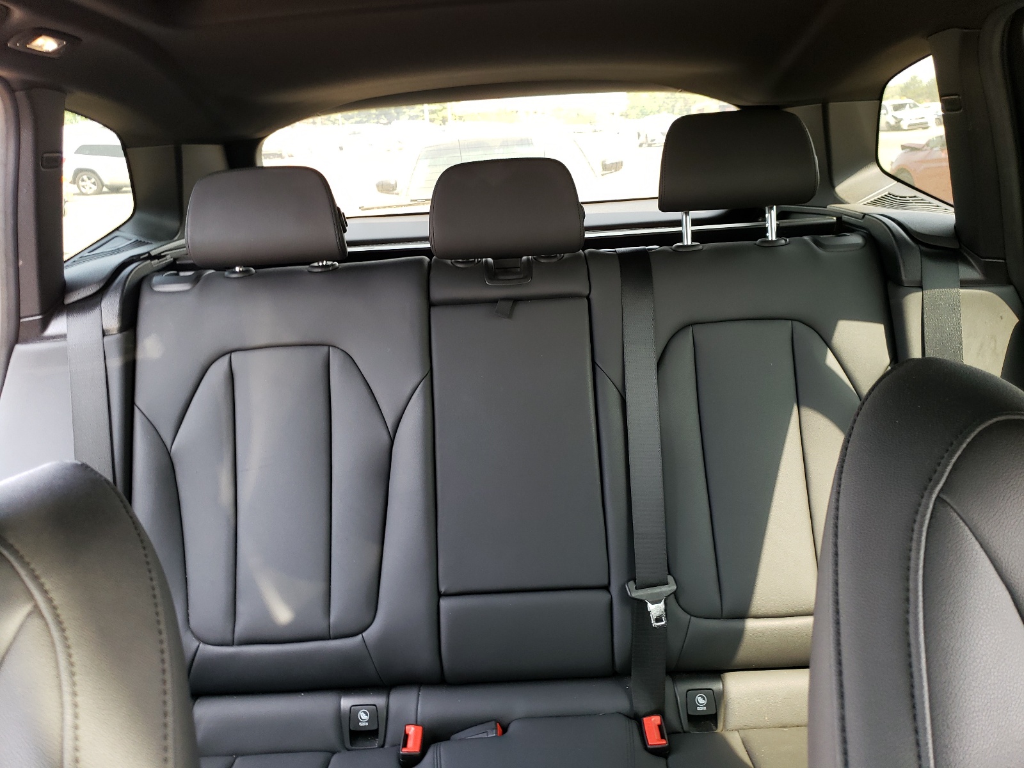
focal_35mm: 26
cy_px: 384
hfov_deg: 67.3
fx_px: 769
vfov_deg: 53.1
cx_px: 512
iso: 66
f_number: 1.5
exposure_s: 1/60.2
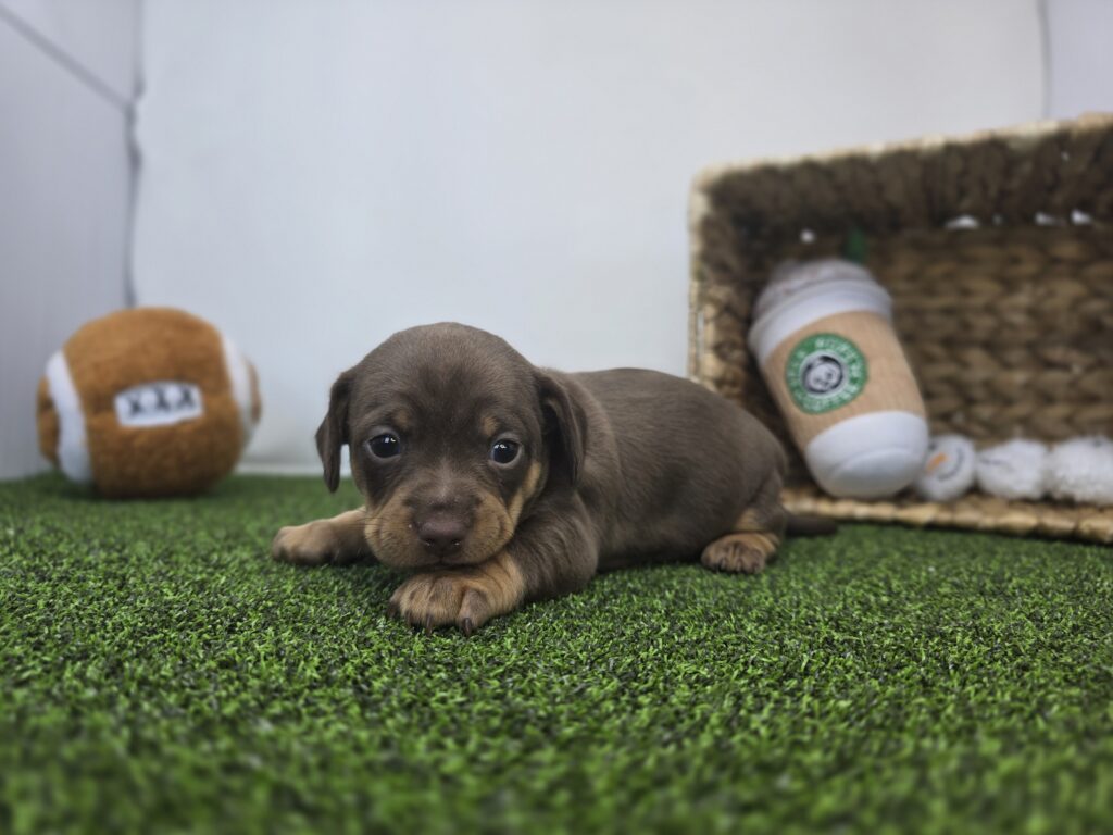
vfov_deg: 58.9
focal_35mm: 23
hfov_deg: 73.9
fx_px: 740
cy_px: 418
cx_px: 556
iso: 40
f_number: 1.7
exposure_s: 1/120
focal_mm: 6.3
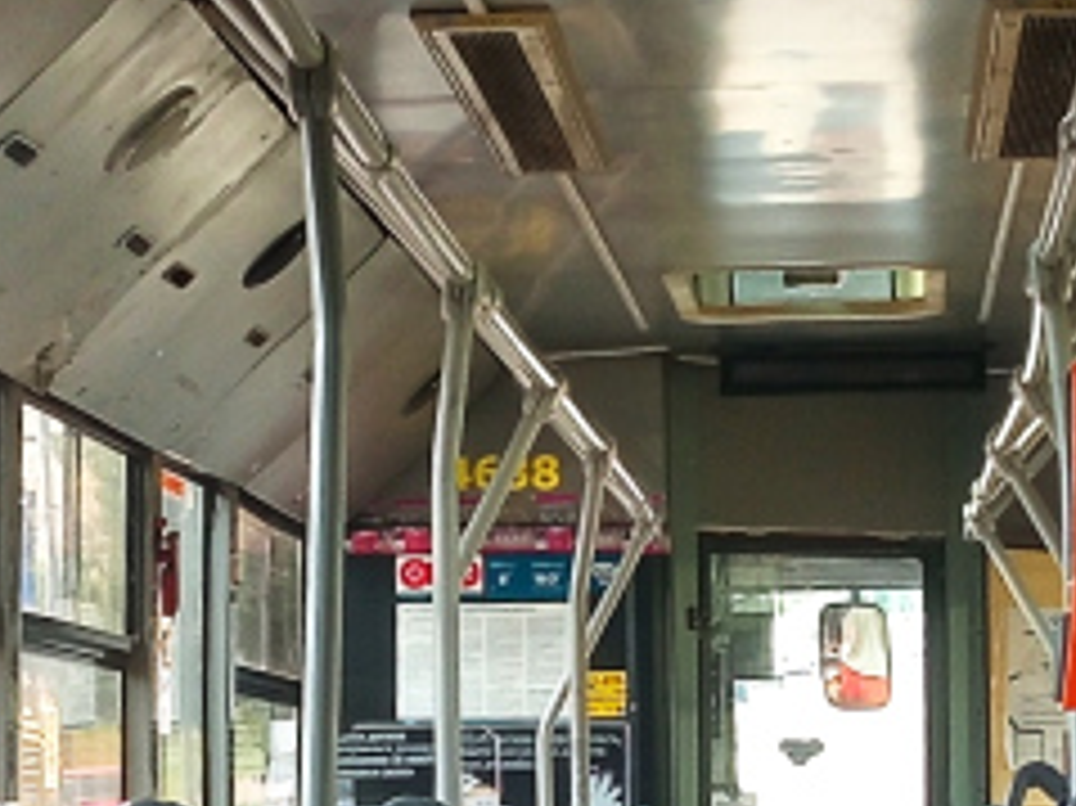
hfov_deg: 13.4
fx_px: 4567
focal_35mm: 147
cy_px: 543
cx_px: 513
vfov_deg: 10.1
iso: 176
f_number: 2.2
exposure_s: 1/100
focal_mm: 3.79
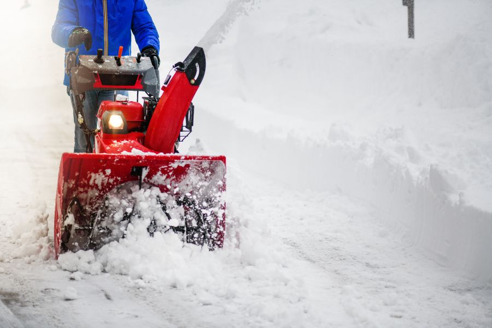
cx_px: 246
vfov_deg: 13.0
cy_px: 164
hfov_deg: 19.5
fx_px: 1435
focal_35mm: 105
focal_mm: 105
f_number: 2.8
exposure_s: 1/3200
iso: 400
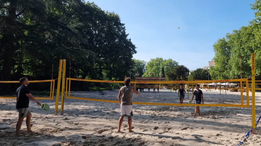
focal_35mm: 27
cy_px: 83
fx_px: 187
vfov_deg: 42.8
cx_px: 133
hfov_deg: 69.9
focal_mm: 6.7
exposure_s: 1/768
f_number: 1.8
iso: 50
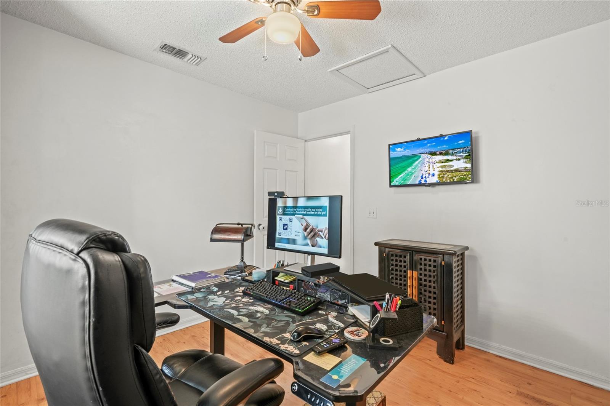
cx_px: 305
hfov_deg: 96.7
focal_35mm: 16
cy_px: 203
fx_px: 271
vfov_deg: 73.7
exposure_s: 1/1.25
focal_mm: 16
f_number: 10
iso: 400
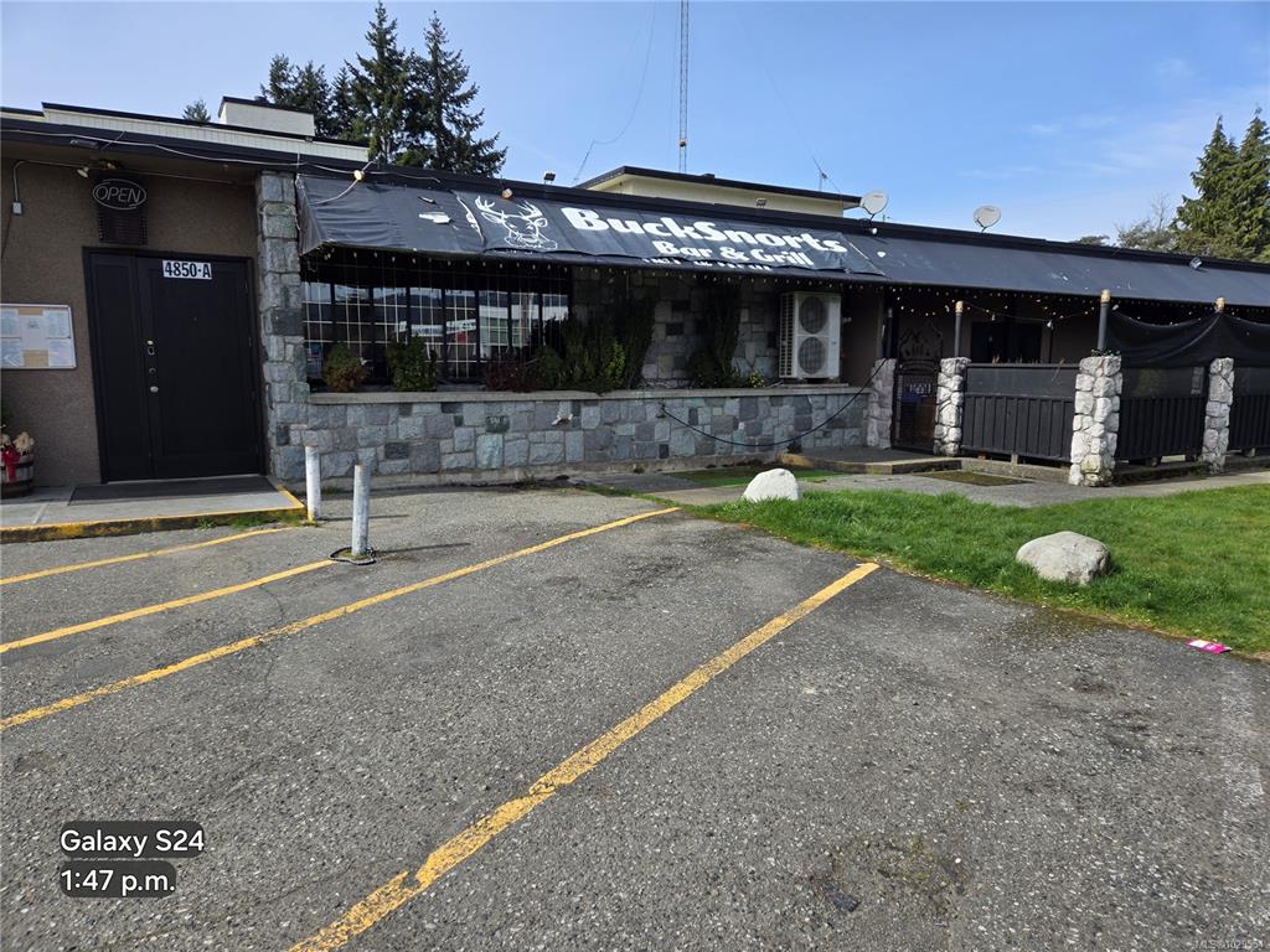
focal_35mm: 23
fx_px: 844
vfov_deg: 58.9
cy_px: 476
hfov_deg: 73.9
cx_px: 635
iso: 25
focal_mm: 5.4
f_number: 1.8
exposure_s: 1/1429
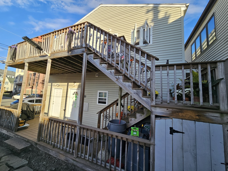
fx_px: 86
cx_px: 114
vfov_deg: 89.9
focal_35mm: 13
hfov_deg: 106.2
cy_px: 86
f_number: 2.2
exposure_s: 1/876
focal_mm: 2.2
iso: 50
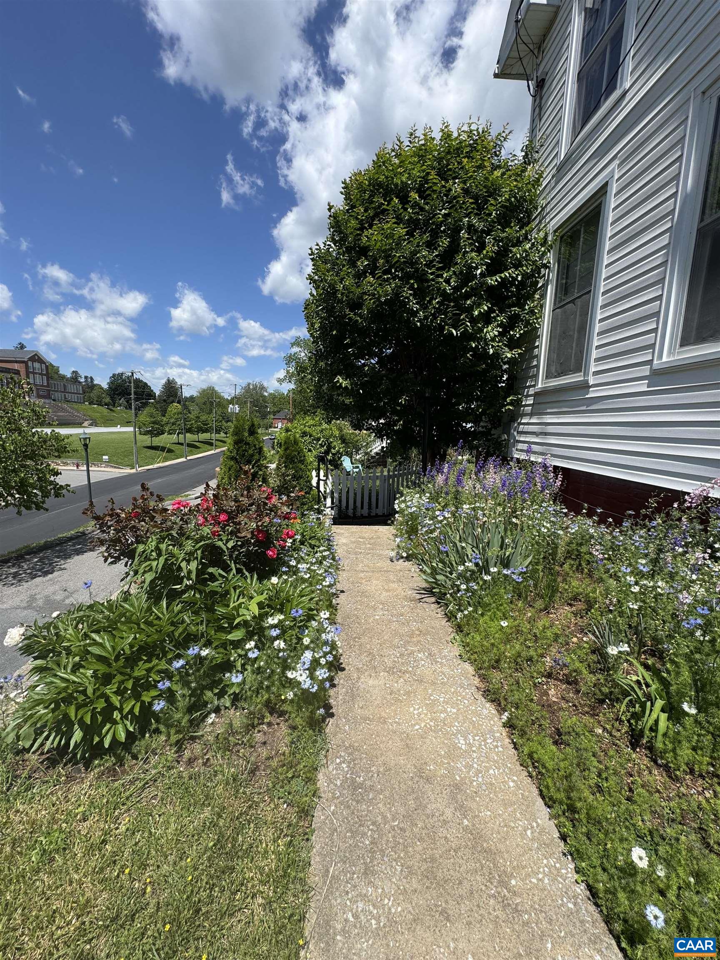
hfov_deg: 85.7
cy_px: 480
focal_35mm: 14
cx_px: 360
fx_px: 388
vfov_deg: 102.1
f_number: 2.2
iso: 50
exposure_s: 1/1449
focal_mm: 2.22
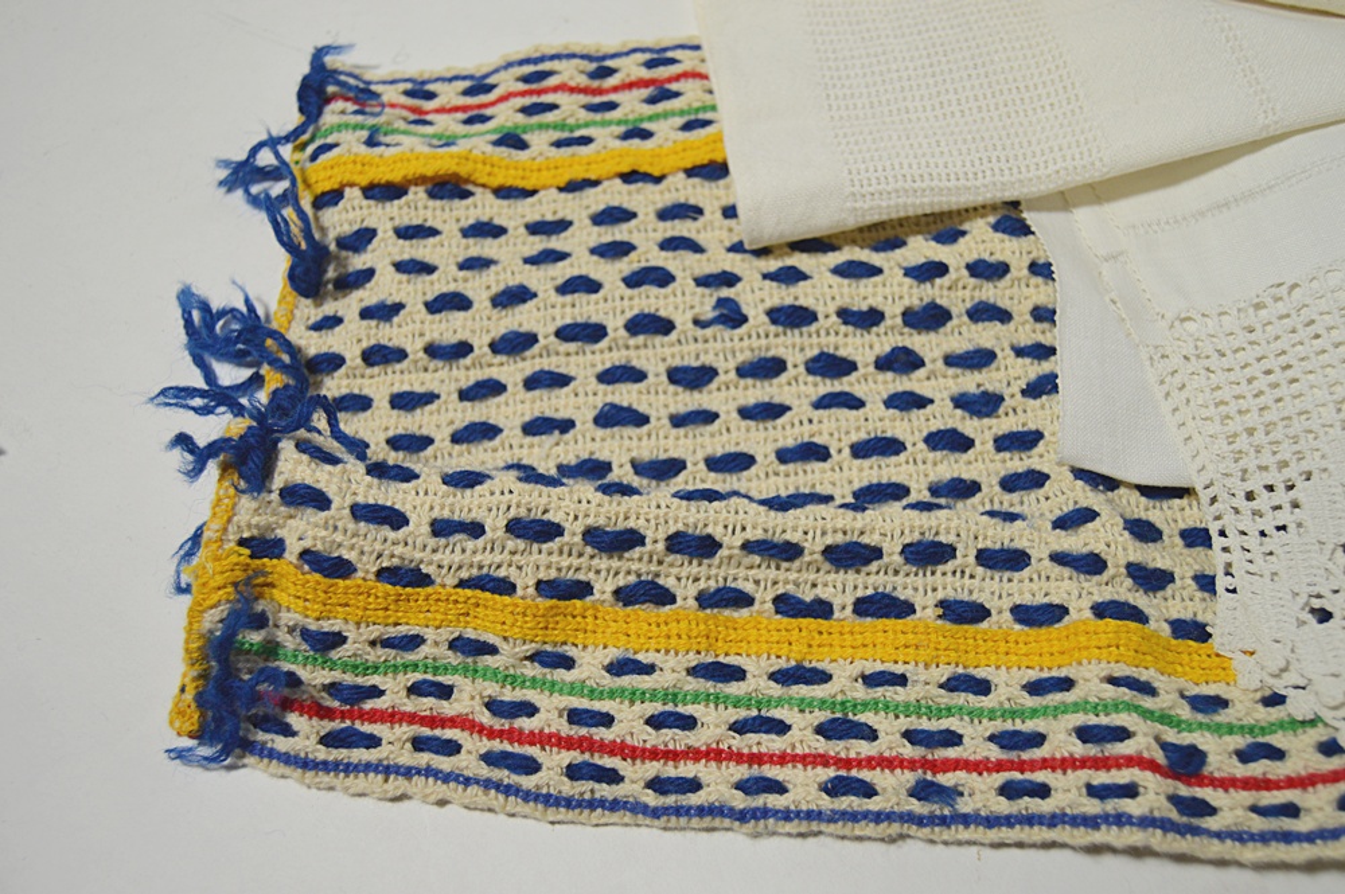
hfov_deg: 55.1
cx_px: 672
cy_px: 447
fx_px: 1288
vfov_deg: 38.3
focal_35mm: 34
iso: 400
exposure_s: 1/80
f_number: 4.5
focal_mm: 23
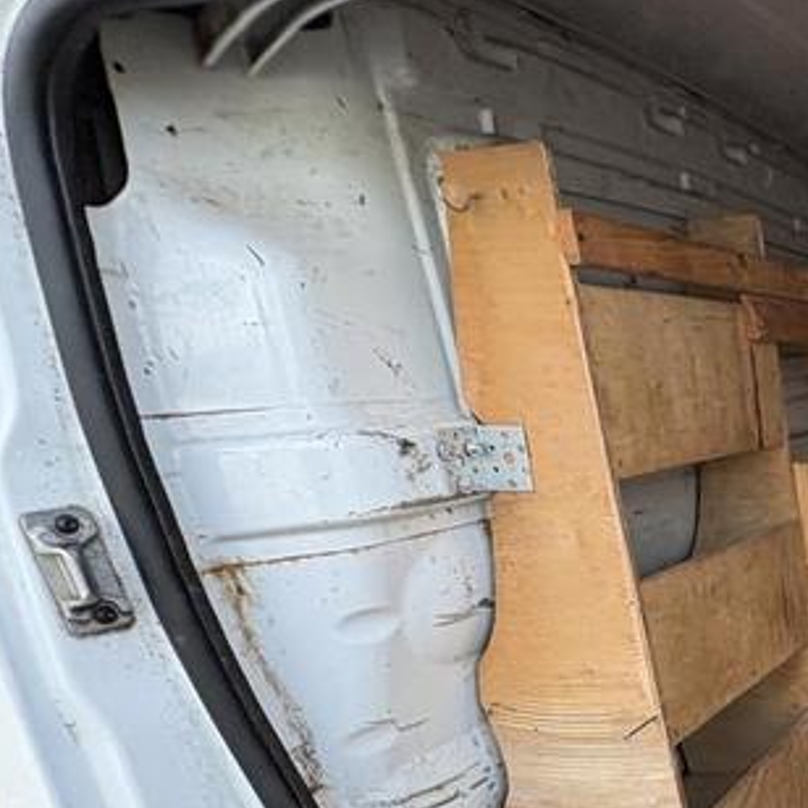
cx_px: 1062
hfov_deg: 33.2
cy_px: 661
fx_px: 951
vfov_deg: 43.6
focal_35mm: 36
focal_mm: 2.22
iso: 125
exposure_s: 1/118
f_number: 2.2
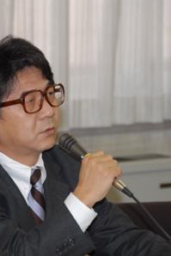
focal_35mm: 384
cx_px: 48
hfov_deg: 3.6
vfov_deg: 5.4
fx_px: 2733
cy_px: 128
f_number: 5.6
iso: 400
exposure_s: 1/60
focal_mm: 170
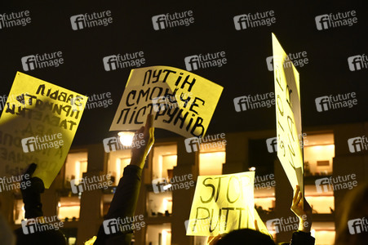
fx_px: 735
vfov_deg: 18.9
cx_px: 184
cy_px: 122
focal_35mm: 72
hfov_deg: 28.1
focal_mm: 72
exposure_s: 1/30
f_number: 5.6
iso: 8000
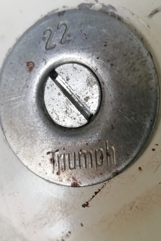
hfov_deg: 23.7
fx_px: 382
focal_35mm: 57
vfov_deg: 35.0
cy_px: 134
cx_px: 96
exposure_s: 1/50
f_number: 2.2
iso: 80
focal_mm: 3.21
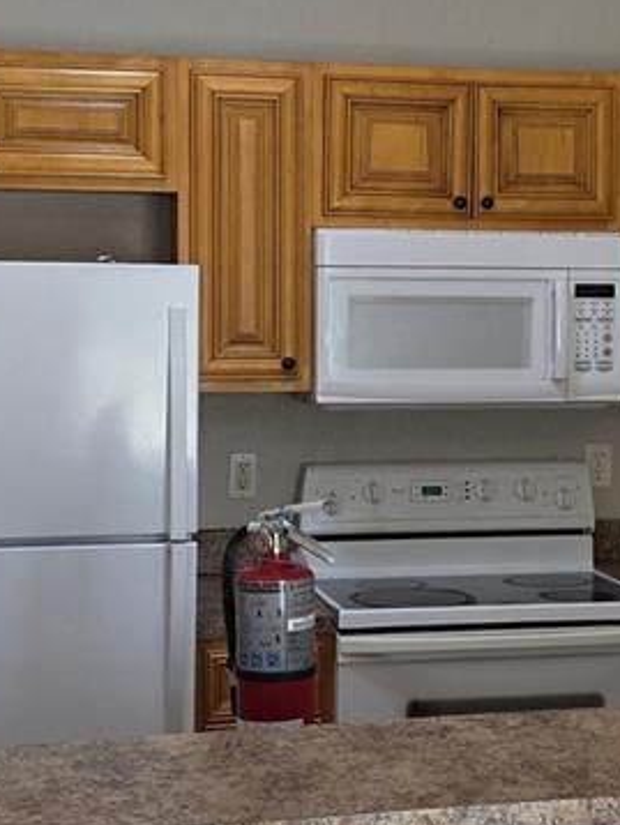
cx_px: 489
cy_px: 339
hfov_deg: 19.0
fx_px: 1837
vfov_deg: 25.3
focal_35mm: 77
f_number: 1.7
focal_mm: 6.3
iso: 125
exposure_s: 1/120
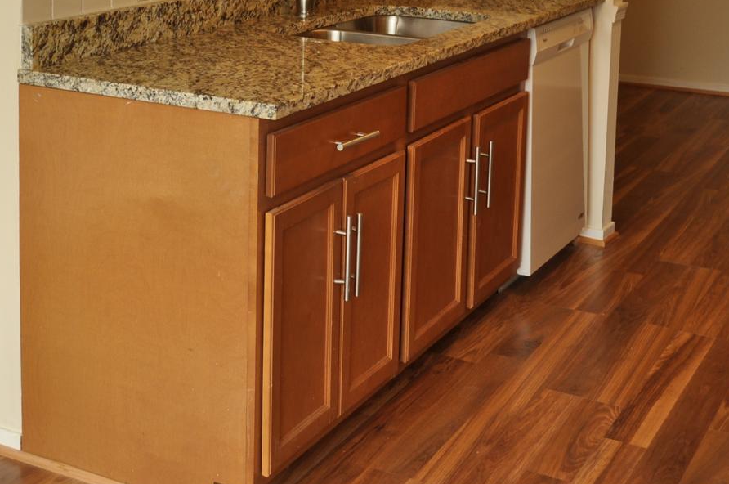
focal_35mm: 62
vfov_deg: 21.0
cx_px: 242
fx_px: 1254
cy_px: -12
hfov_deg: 32.2
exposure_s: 1/60
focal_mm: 18
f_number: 4
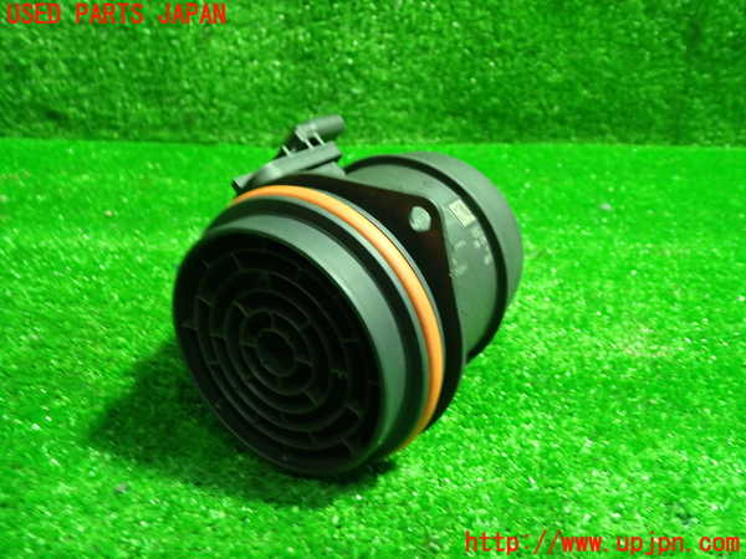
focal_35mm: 30
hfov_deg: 60.0
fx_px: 647
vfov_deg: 46.8
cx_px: 373
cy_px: 280
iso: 640
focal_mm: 5.4
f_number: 2.3
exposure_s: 1/30
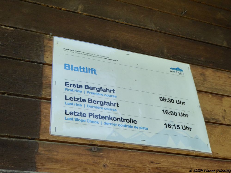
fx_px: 380
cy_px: 86
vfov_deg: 25.7
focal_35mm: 57
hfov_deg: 33.8
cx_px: 116
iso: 250
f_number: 4.1
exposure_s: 1/200
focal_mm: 9.6
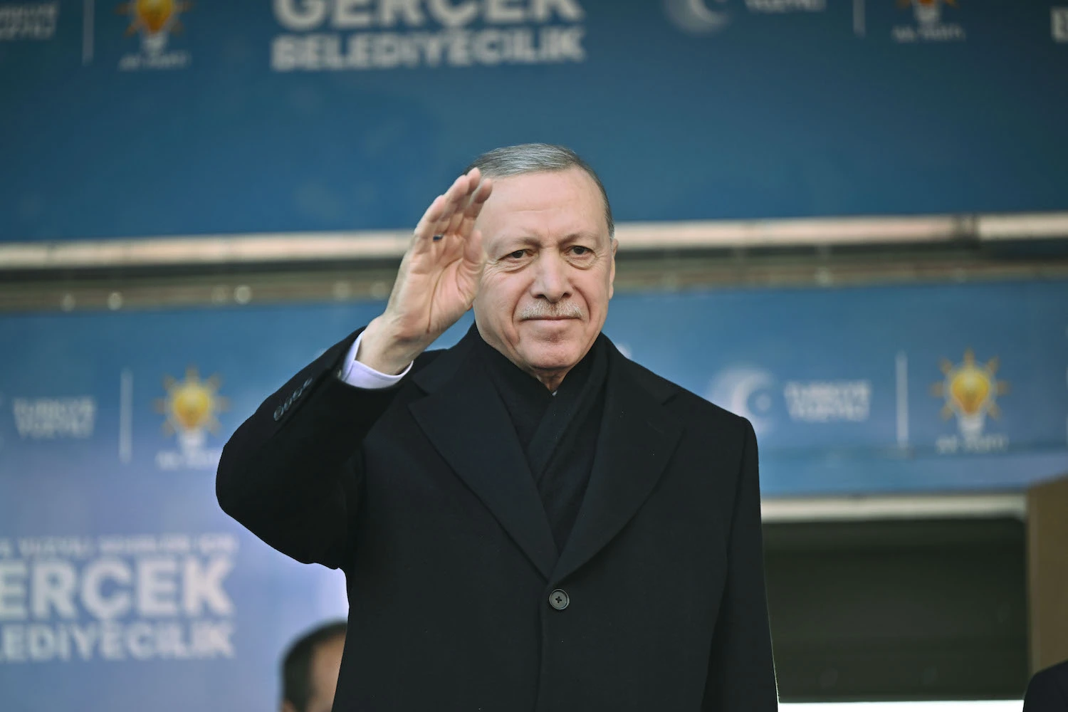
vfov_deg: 8.9
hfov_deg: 13.2
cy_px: 356
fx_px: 4598
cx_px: 534
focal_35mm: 155
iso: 400
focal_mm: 155
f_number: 2.8
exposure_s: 1/1600
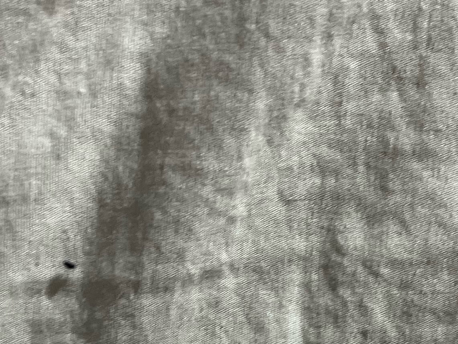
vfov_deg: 15.8
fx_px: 1218
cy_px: 342
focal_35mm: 92
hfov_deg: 21.3
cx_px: 238
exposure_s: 1/60
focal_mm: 5.1
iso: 250
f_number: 1.6
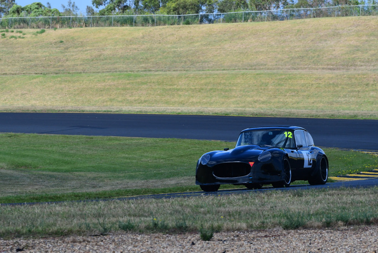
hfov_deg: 6.9
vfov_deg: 4.6
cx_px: 189
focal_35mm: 300
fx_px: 3151
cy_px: 126
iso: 500
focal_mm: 200
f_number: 11
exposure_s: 1/640
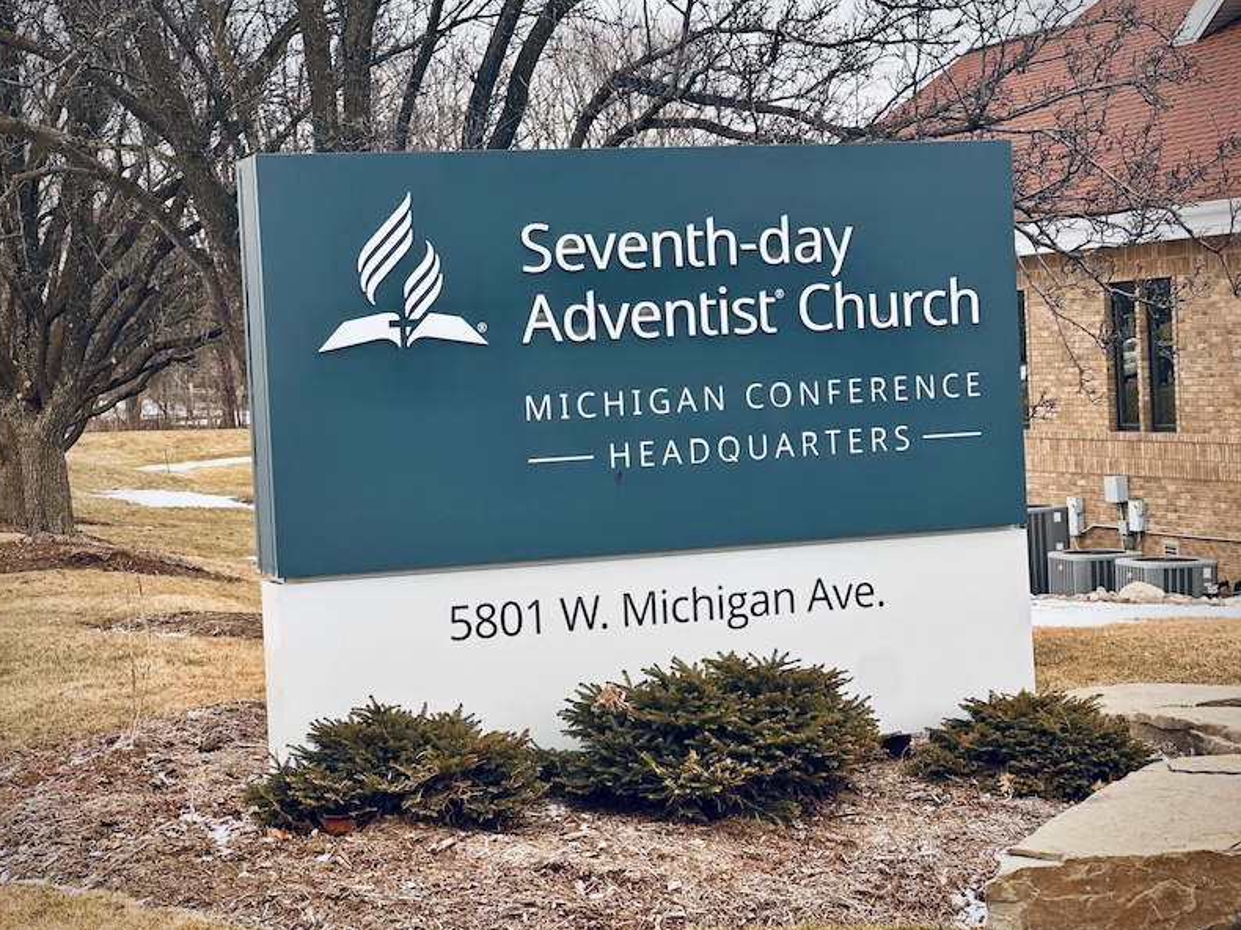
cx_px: 614
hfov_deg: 25.0
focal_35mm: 78
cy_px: 467
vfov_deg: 18.9
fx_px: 2795
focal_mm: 9
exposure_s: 1/121
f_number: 2.8
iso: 32
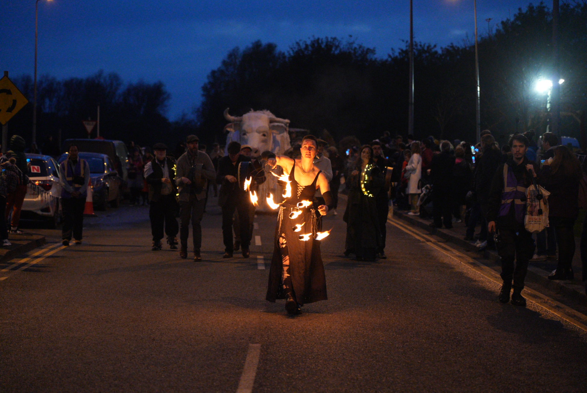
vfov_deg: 13.1
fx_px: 1713
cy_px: 196
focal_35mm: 105
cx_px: 294
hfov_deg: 19.4
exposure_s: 1/250
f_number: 4
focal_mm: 105
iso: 12800
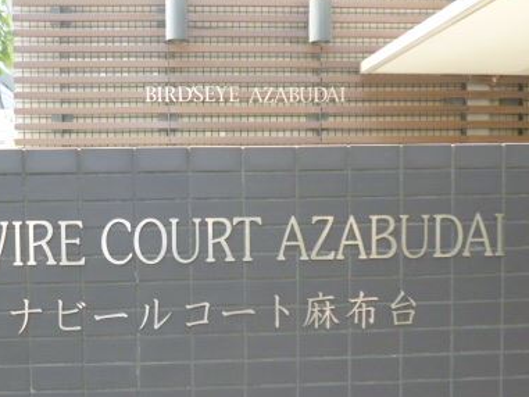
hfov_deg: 39.8
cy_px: 258
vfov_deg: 30.7
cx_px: 162
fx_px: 718
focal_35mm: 47
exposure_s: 1/320
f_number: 3.1
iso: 400
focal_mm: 5
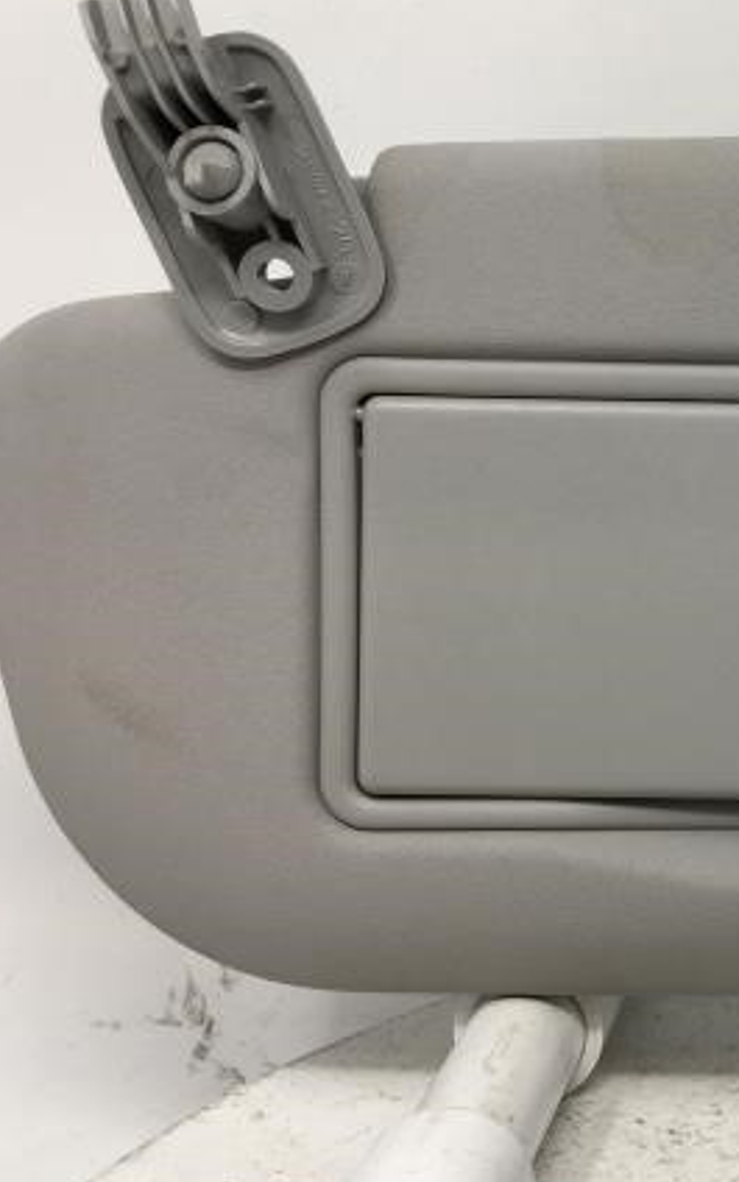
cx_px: 1026
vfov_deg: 35.1
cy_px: 535
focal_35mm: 58
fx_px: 1869
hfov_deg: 20.0
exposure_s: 1/60
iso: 25
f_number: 2.2
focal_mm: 4.15
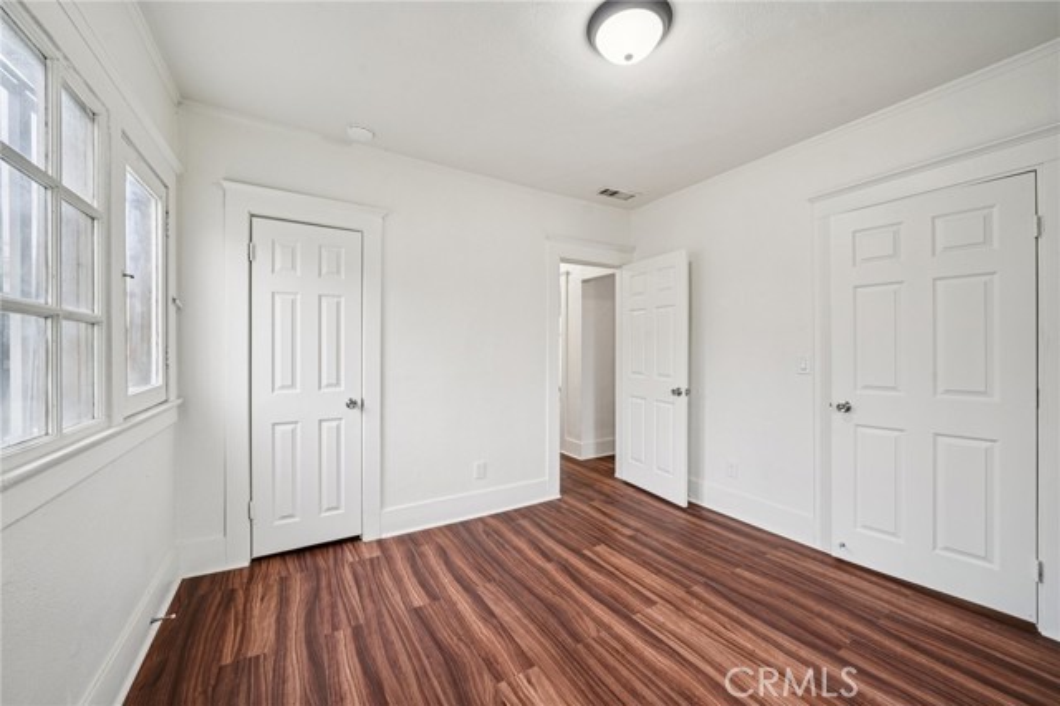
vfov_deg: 85.4
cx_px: 530
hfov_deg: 108.4
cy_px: 353
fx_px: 383
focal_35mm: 13
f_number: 8
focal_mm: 13
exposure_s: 1/13
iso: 400
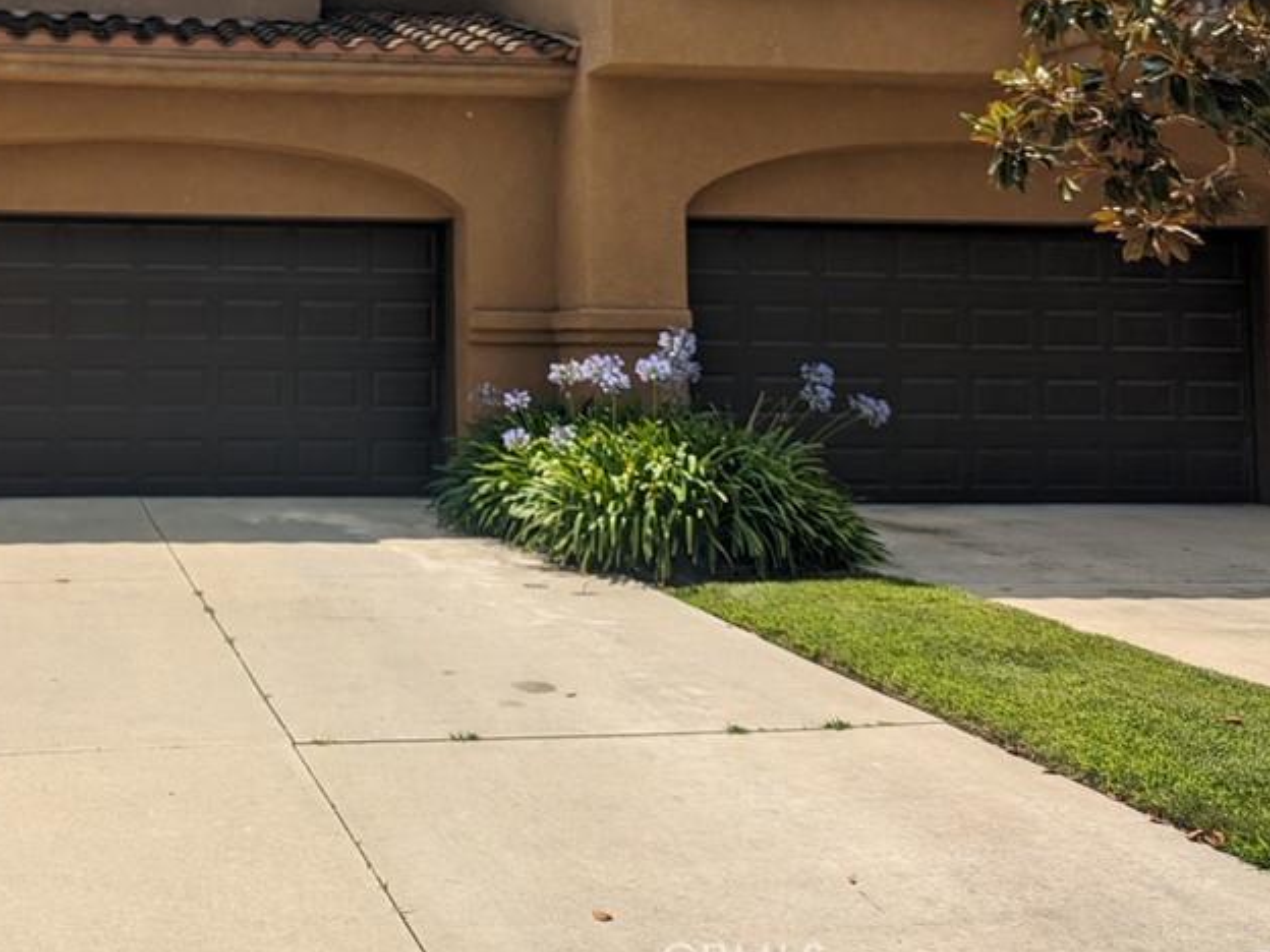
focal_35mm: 41
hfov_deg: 43.7
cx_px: 266
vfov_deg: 34.2
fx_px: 1504
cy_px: 210
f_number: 1.89
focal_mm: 5.43
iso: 44
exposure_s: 1/2028
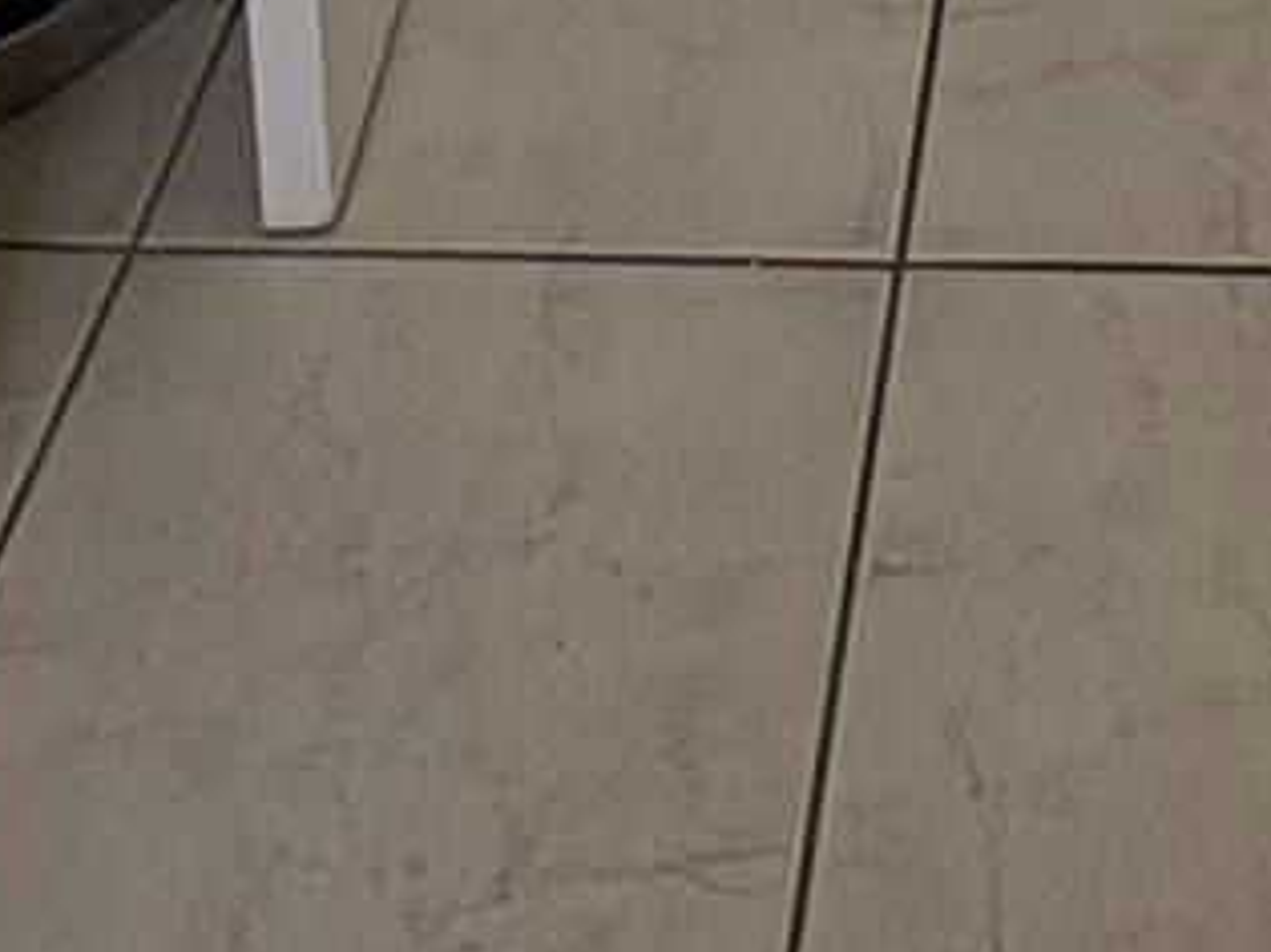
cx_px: 1106
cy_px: -2005
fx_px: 3340
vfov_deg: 10.5
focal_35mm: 91
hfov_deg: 21.2
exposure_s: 1/99
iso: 100
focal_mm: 2.22
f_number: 2.2
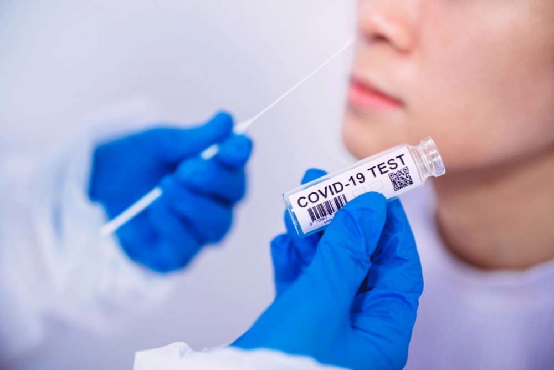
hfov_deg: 39.6
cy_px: 185
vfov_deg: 27.0
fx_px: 770
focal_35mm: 50
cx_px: 277
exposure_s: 1/60
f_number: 1.4
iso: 500
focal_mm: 50
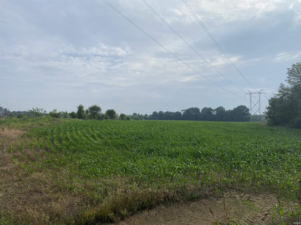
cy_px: 112
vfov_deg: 53.1
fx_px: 226
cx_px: 150
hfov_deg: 67.3
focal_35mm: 26
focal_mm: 4.25
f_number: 1.8
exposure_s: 1/4115
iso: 32
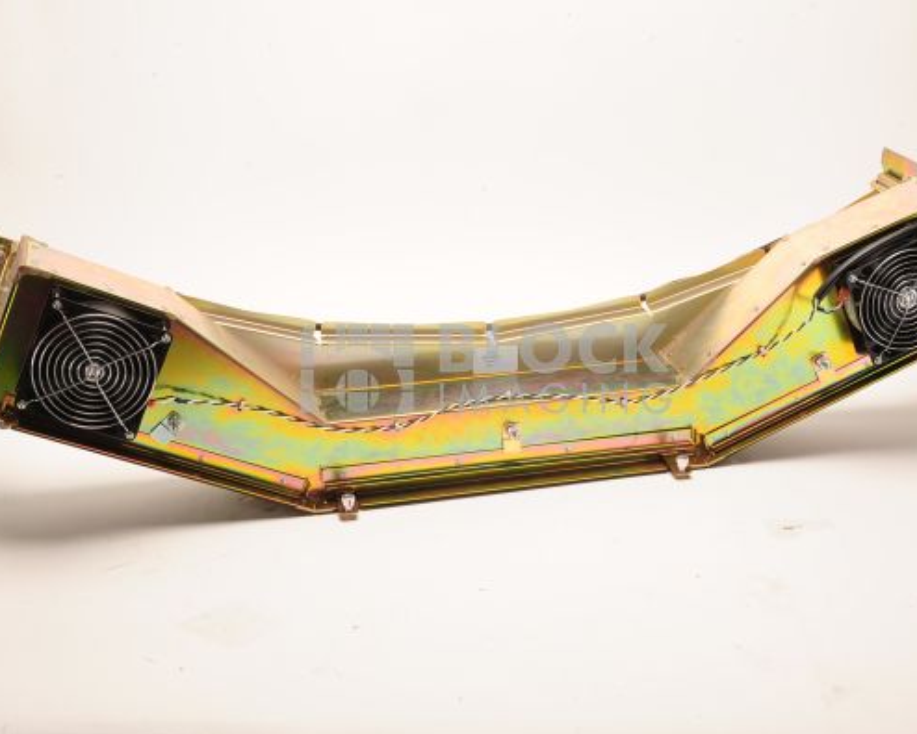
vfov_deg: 26.7
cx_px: 486
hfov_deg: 33.0
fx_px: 1547
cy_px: 369
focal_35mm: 57
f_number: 16
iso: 320
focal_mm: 50
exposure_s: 1/125
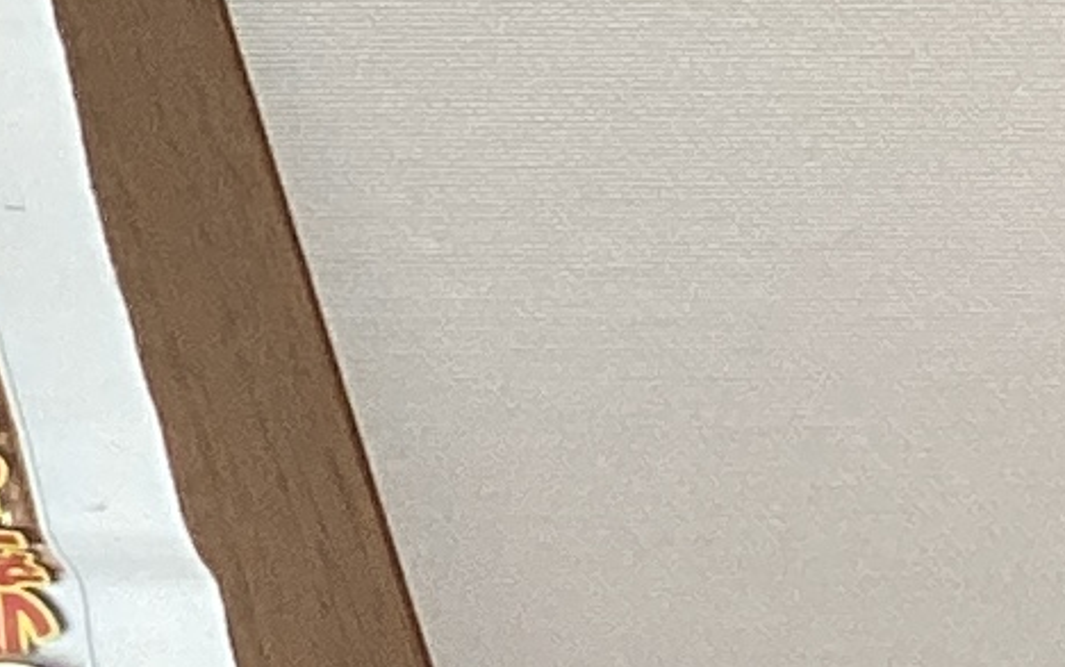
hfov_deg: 7.9
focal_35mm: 229
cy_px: 1150
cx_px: -2107
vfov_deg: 5.7
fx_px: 6650
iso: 125
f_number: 2.4
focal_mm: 3.3
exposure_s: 1/50
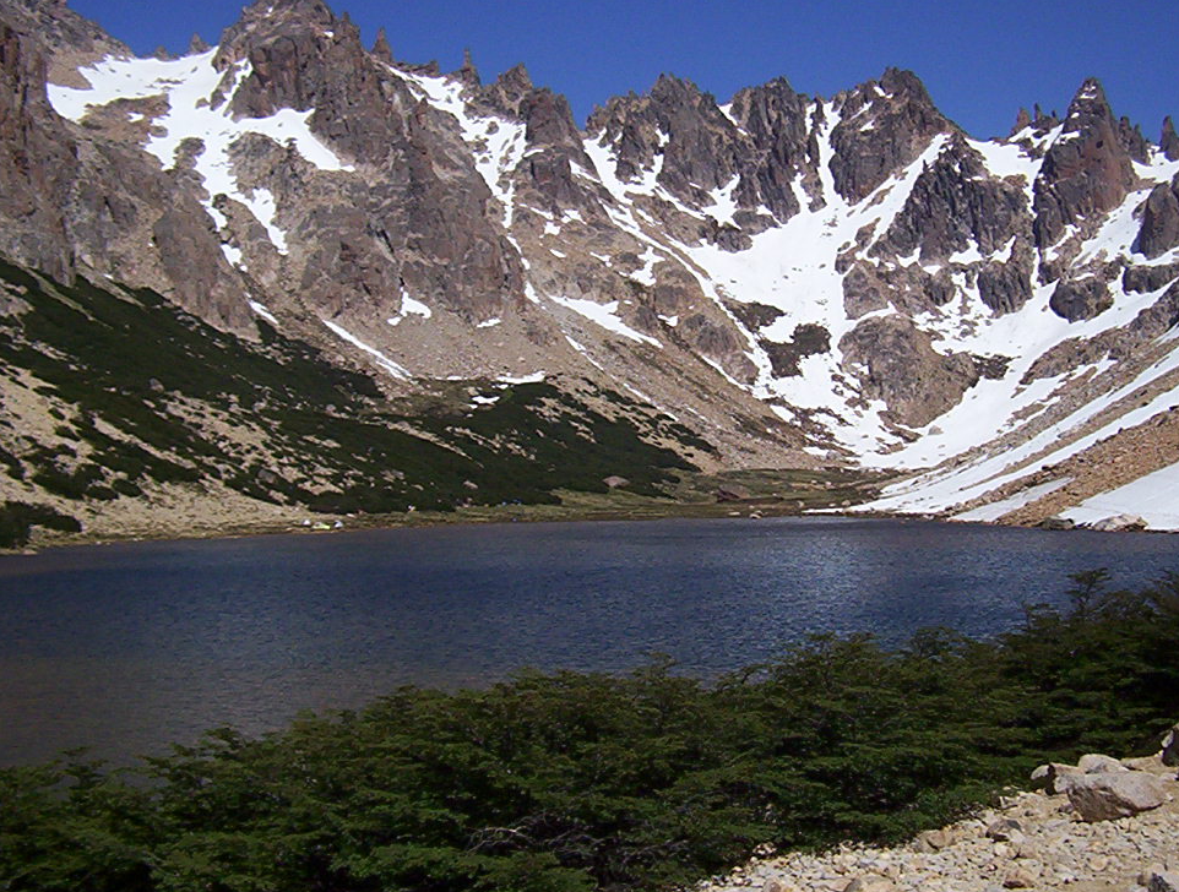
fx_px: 1640
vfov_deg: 30.4
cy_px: 463
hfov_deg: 39.4
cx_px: 684
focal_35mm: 48
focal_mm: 5.26
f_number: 3.84
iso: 100
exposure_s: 1/3175
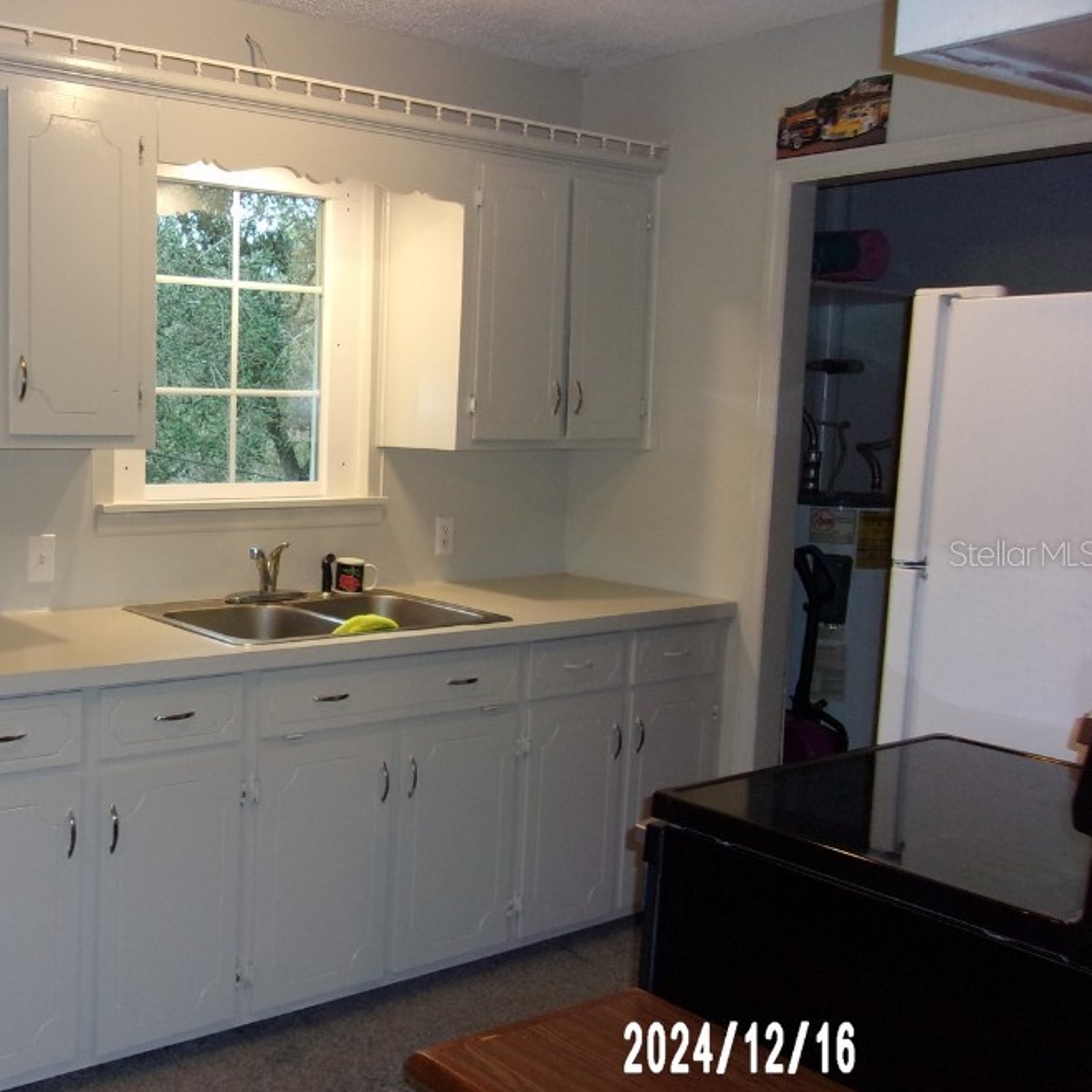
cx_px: 258
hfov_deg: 43.3
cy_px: 553
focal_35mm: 37
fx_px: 1321
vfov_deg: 44.9
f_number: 3
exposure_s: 1/34
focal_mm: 4.9
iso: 200
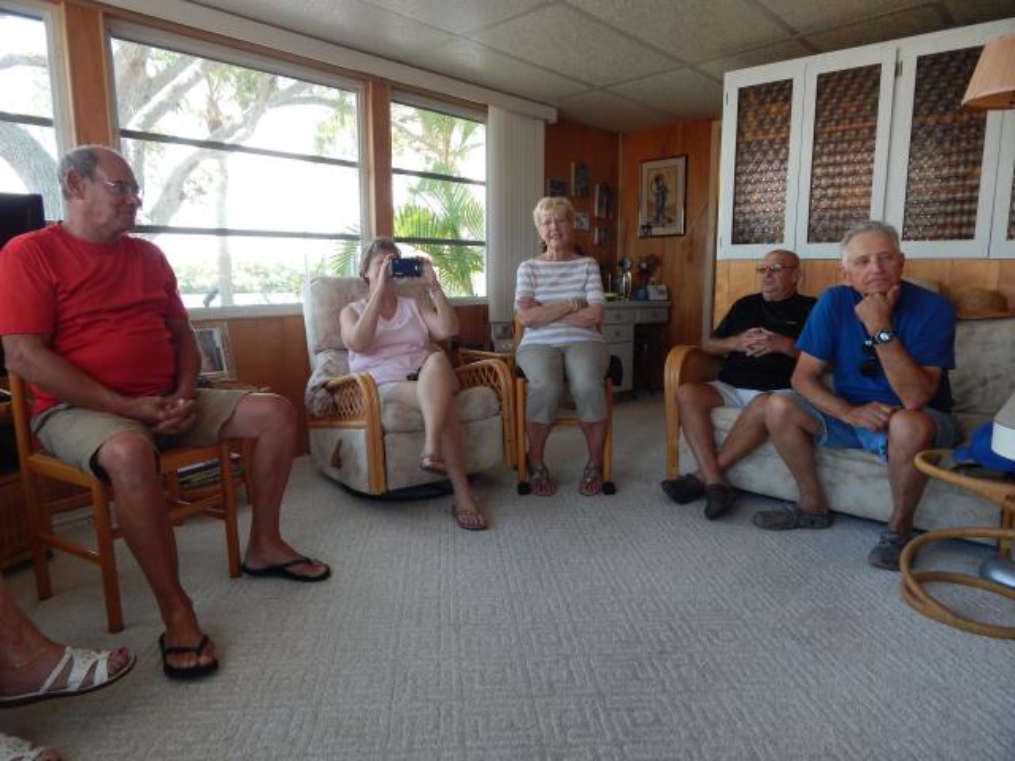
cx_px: 508
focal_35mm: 22
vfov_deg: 61.1
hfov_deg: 76.4
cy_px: 380
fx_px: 645
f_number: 3
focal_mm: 4
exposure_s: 1/60
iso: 125
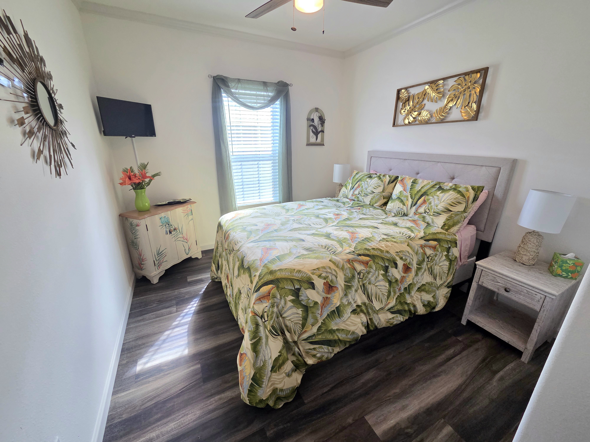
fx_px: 222
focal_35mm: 13
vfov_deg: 89.9
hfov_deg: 106.2
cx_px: 295
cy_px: 221
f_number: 2.2
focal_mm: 2.2
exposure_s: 1/120
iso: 160
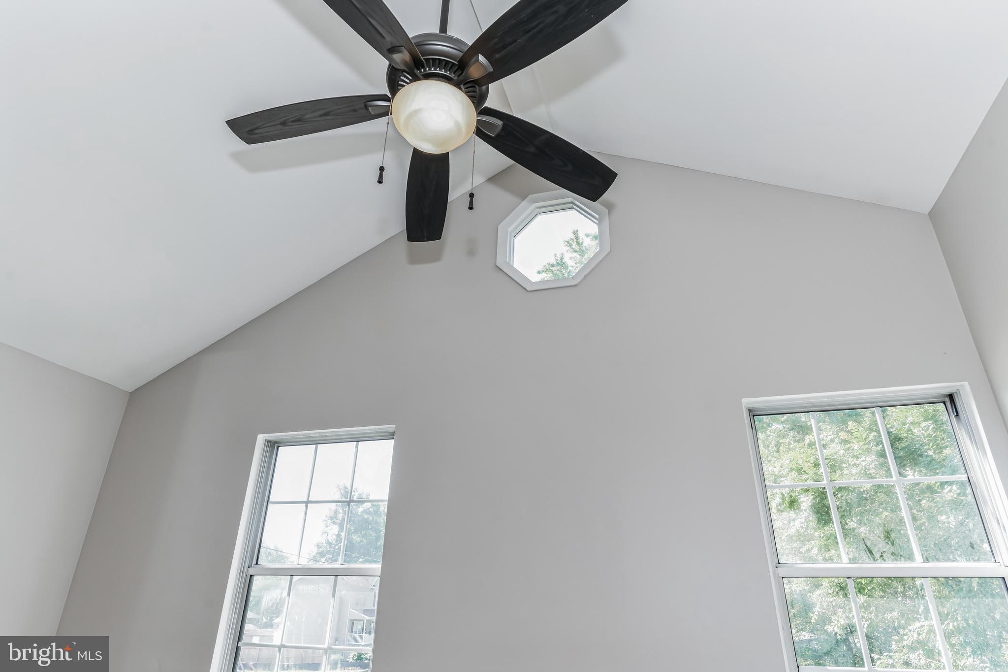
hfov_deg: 81.2
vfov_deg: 59.5
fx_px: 588
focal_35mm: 21
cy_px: 336
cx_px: 504
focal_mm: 21
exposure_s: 1/100
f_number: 8
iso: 400
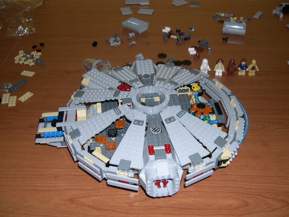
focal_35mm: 38
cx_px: 144
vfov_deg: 37.7
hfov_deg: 49.0
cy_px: 108
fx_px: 317
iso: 100
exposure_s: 1/60
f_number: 2.8
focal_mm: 8
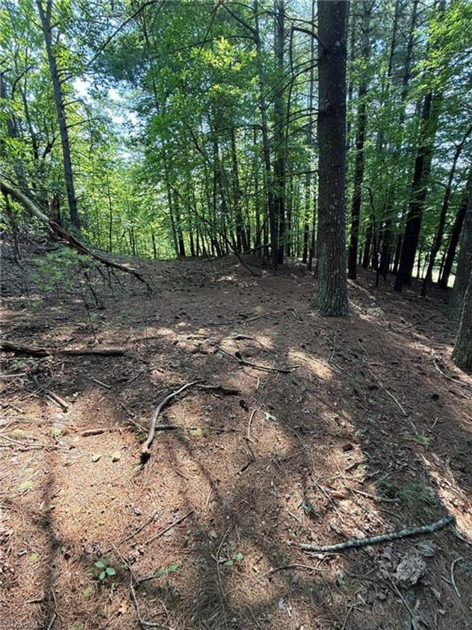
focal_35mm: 14
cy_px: 315
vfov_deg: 102.1
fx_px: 255
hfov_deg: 85.7
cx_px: 236
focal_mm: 2.22
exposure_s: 1/99
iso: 80
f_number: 2.2
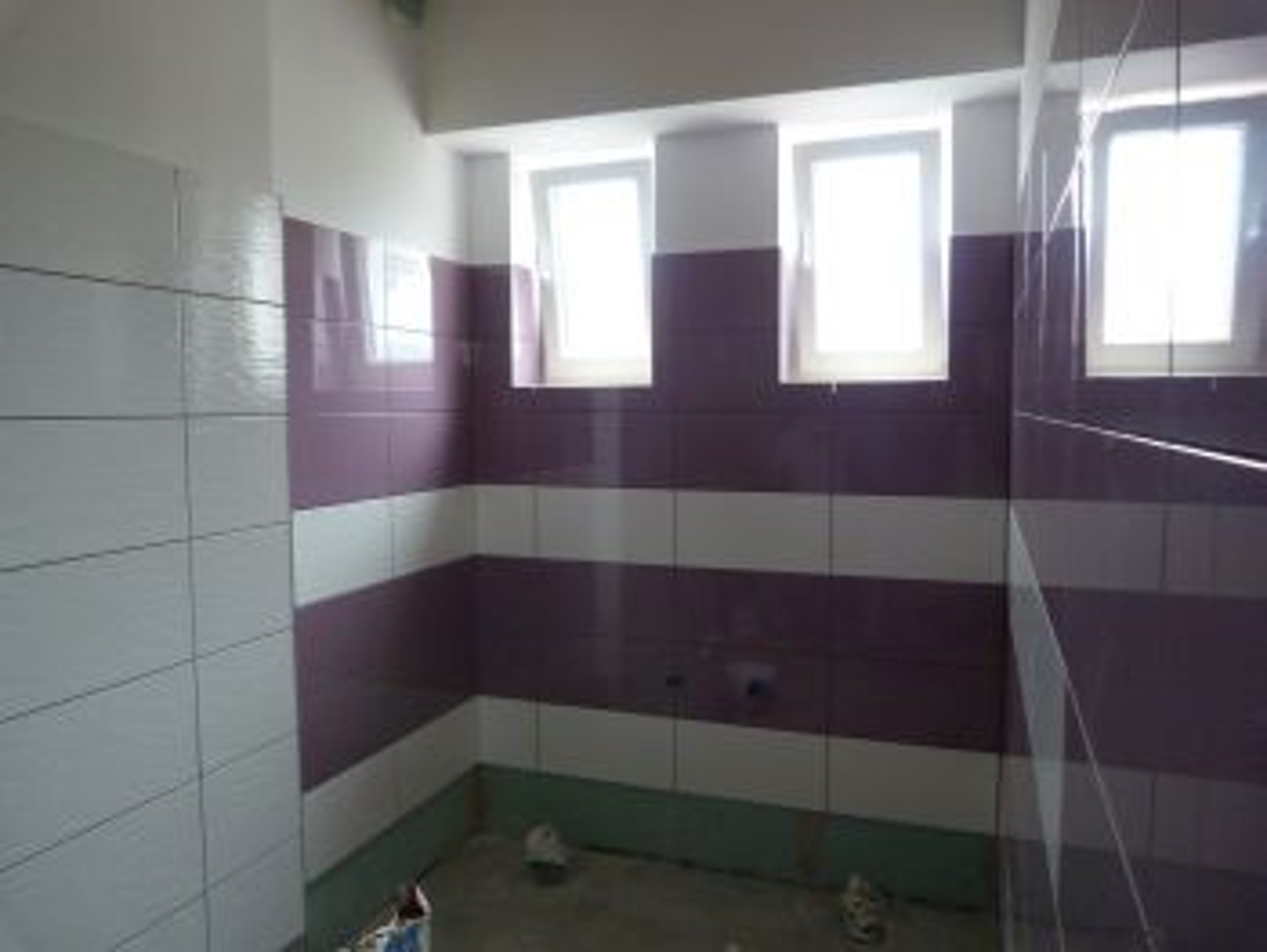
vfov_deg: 54.9
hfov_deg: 69.4
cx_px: 634
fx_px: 916
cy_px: 476
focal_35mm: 25
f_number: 2.8
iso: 400
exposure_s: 1/60
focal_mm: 4.5
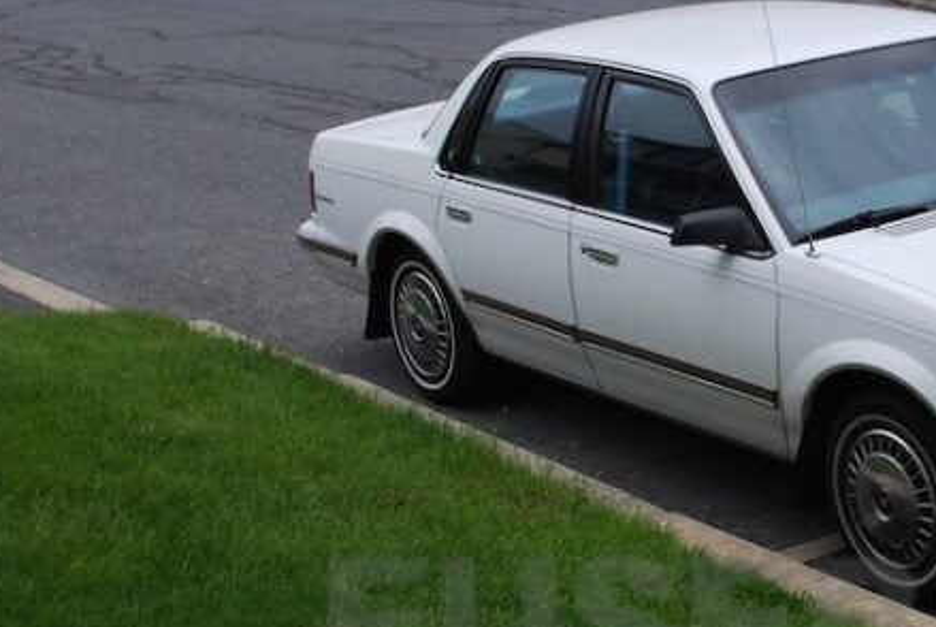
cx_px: 804
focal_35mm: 84
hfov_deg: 23.6
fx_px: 2187
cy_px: 202
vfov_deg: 16.3
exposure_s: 1/200
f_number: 7.1
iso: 100
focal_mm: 32
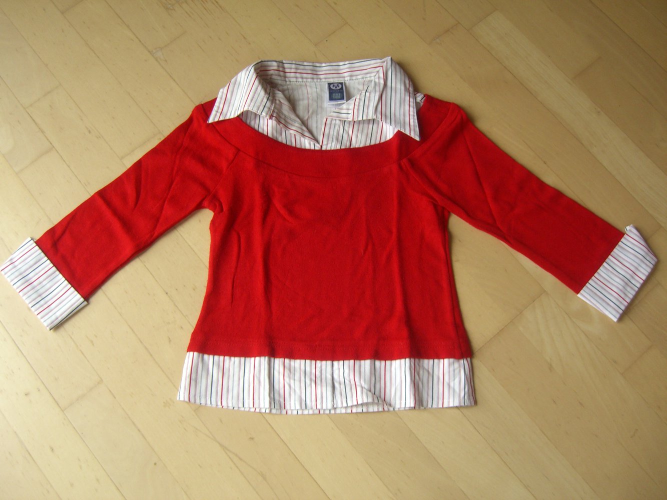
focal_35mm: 38
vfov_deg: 37.7
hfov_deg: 49.0
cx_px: 334
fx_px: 732
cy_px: 250
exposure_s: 1/80
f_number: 2.8
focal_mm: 7.9
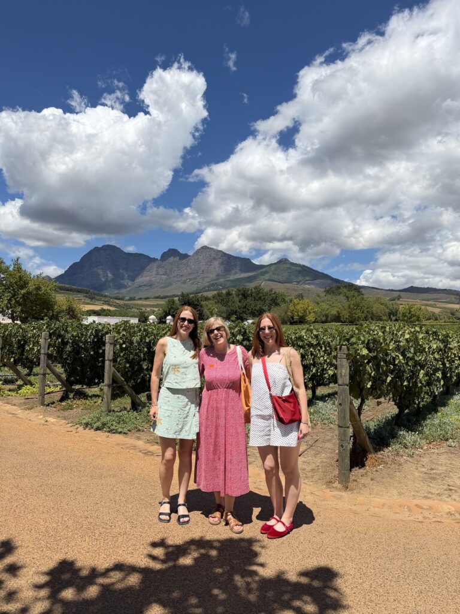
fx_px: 425
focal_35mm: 24
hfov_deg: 56.8
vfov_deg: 71.6
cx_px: 230
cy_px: 307
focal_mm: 6.76
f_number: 1.78
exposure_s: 1/8130
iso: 80
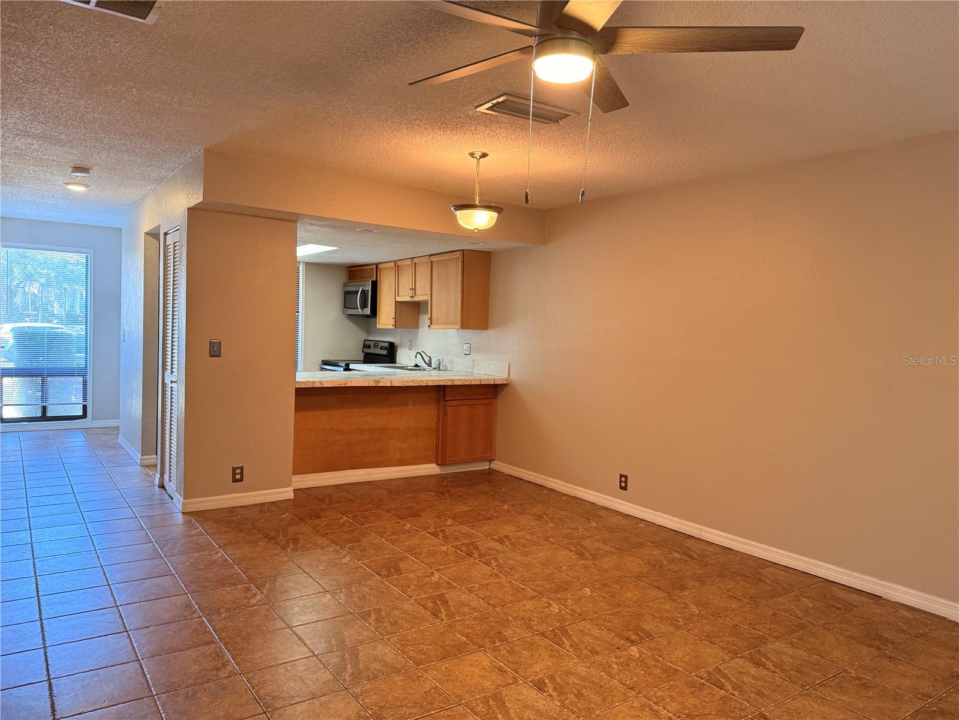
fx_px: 665
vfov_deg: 56.8
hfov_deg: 71.6
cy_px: 360
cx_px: 480
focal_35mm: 24
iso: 250
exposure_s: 1/60
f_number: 1.78
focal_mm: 6.76
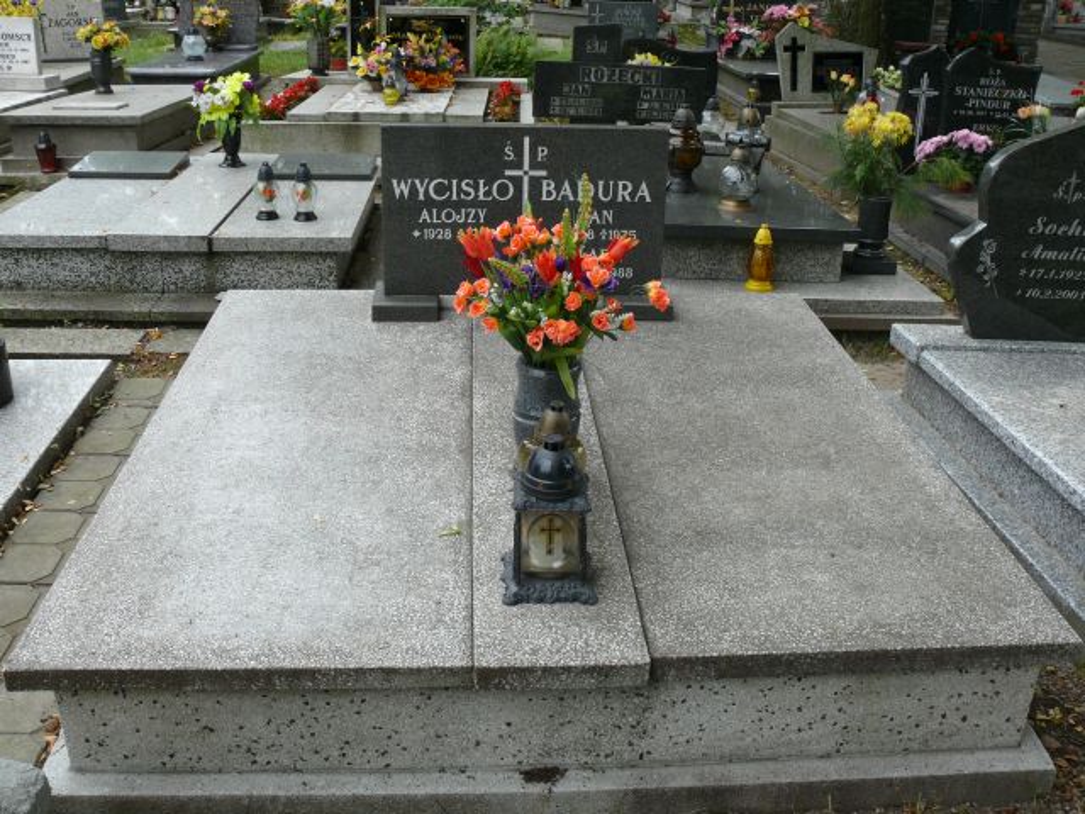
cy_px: 407
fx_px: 1097
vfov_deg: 40.7
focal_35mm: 35
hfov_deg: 52.6
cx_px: 542
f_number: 4
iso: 100
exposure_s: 1/200
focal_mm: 7.4
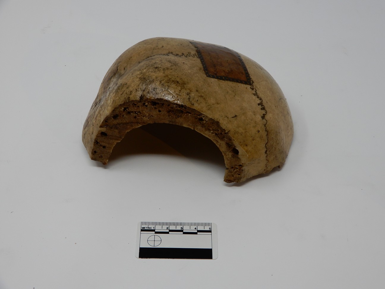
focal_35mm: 57
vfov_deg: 25.7
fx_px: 634
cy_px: 144
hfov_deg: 33.8
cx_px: 192
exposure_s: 1/100
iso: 110
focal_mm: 10.2
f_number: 4.5
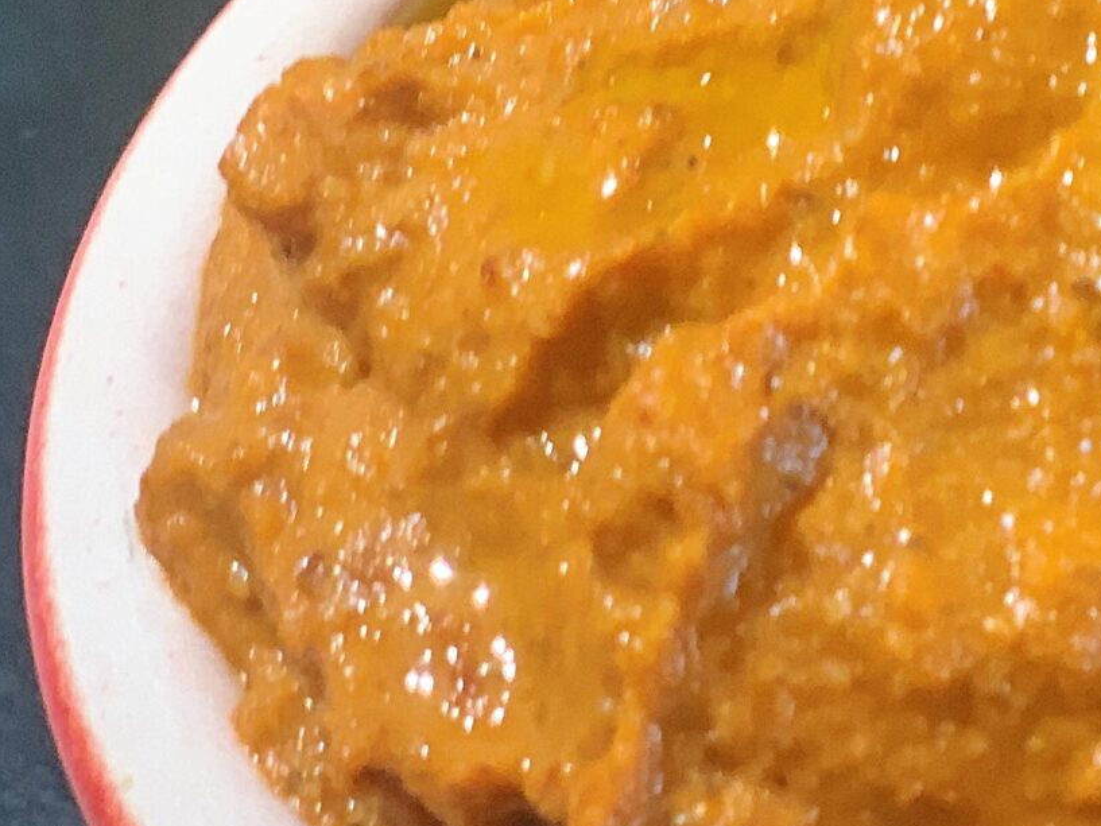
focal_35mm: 163
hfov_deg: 11.6
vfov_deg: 9.0
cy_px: -70
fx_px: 5185
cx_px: 1659
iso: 80
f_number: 2.4
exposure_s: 1/50
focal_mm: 6
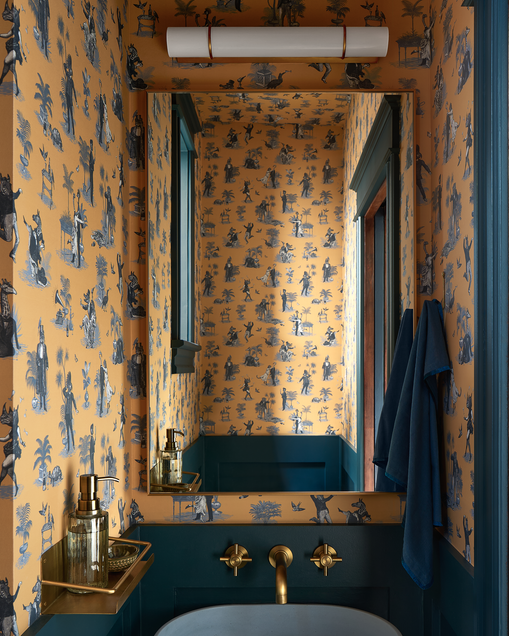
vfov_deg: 56.0
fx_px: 584
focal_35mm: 31
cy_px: 423
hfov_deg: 47.1
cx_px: 276
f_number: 10
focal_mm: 24
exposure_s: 3.2
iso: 100
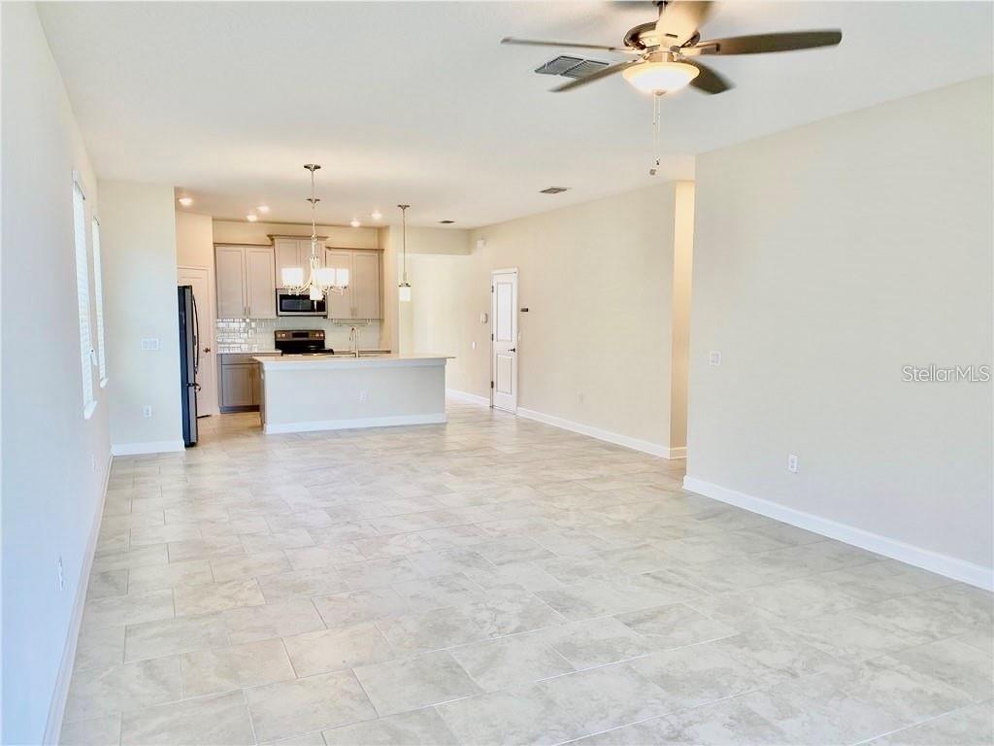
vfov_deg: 53.1
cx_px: 497
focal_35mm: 26
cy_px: 373
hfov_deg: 67.3
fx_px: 747
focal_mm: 4.25
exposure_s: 1/120
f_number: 1.8
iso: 64
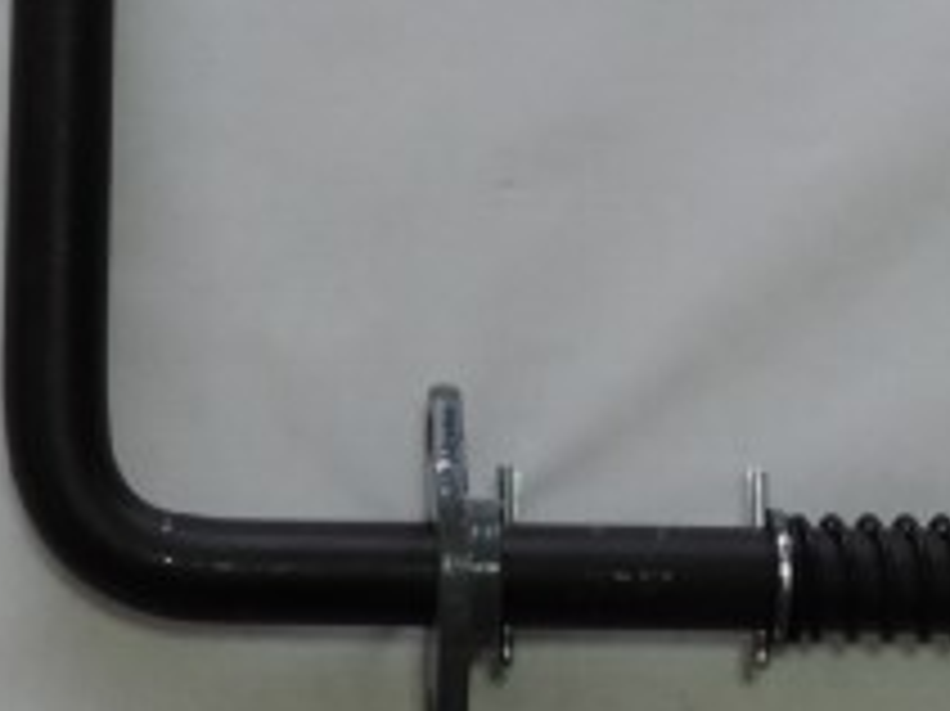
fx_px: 4581
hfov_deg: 11.7
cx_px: 45
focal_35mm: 167
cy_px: -32
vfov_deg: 8.8
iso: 360
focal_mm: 9.8
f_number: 3.7
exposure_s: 1/60
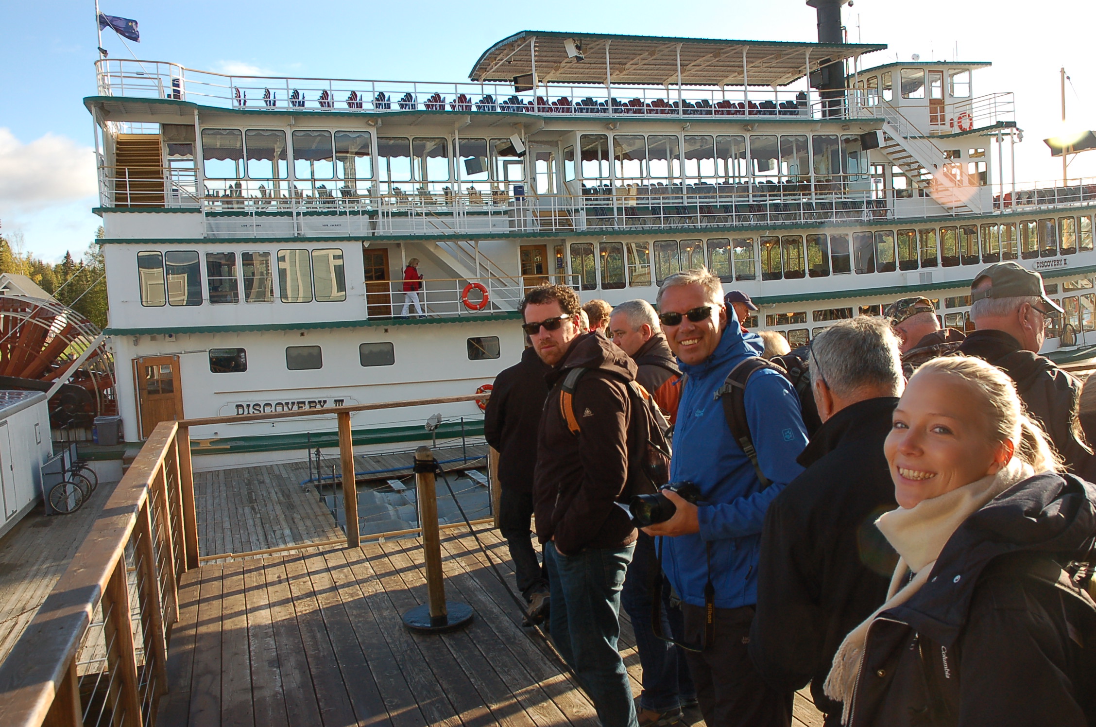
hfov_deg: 57.3
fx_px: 1003
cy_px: 364
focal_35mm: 33
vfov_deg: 39.8
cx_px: 548
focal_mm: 22
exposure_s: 1/250
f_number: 8
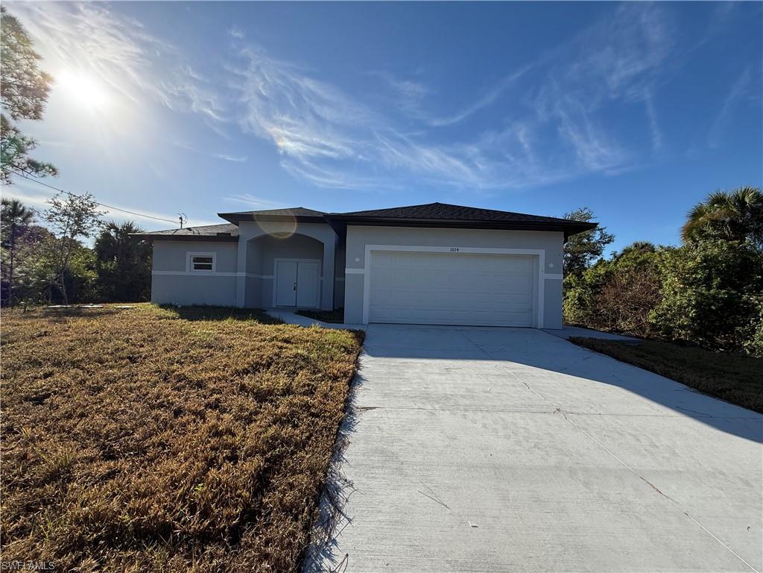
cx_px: 382
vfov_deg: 85.7
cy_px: 286
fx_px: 309
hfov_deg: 102.1
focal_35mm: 14
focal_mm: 2.22
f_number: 2.2
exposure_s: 1/1901
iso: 50
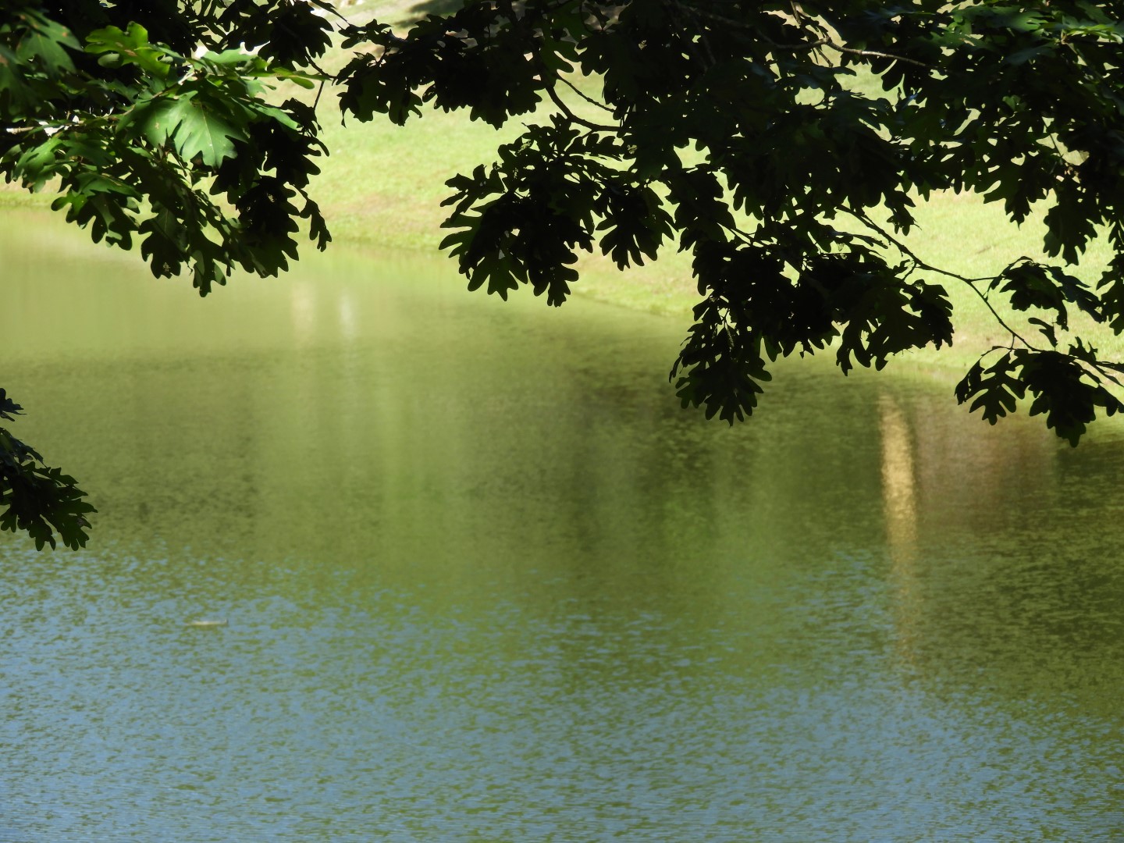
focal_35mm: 250
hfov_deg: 7.9
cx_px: 562
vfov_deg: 5.9
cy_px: 422
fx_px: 8118
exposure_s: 1/160
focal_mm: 44.8
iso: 100
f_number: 5.5
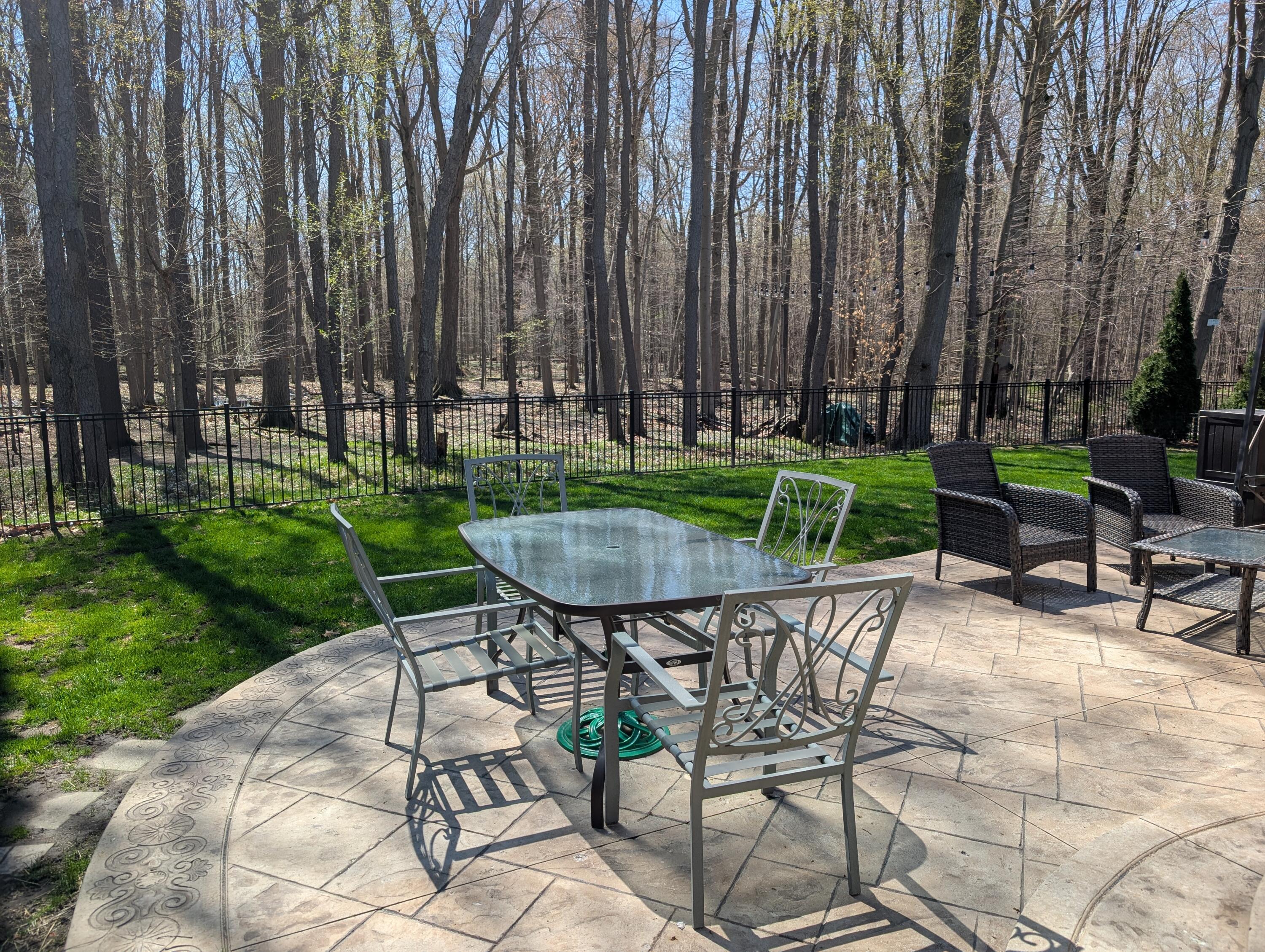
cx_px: 632
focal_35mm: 24
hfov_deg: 71.5
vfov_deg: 56.9
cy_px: 476
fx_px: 878
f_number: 1.68
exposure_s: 1/628
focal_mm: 6.9
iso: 19
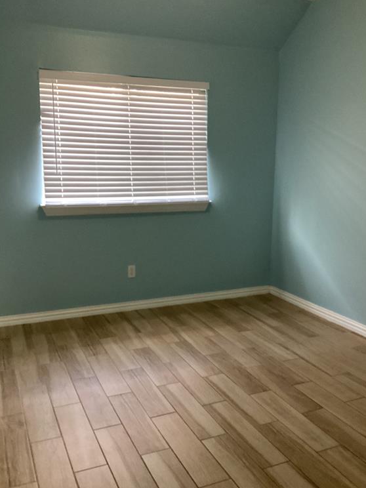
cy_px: 240
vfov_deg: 56.8
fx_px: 451
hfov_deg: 44.2
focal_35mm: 32
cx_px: 184
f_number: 2.4
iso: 400
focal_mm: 3.3
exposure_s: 1/33
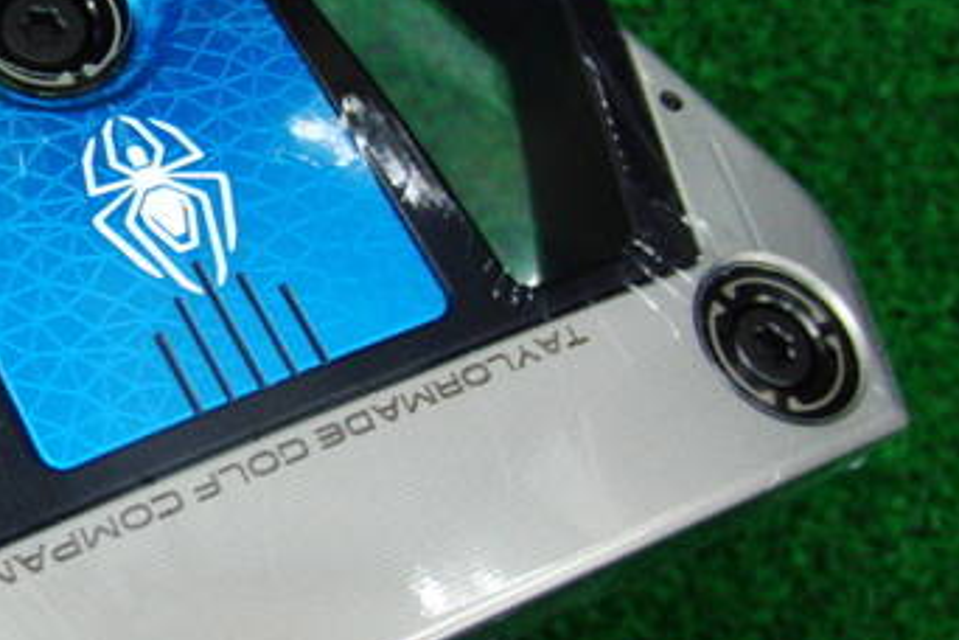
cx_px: 129
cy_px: 278
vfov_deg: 18.9
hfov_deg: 27.2
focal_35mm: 72
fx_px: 1918
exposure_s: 1/60
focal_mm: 6.42
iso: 400
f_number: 3.6
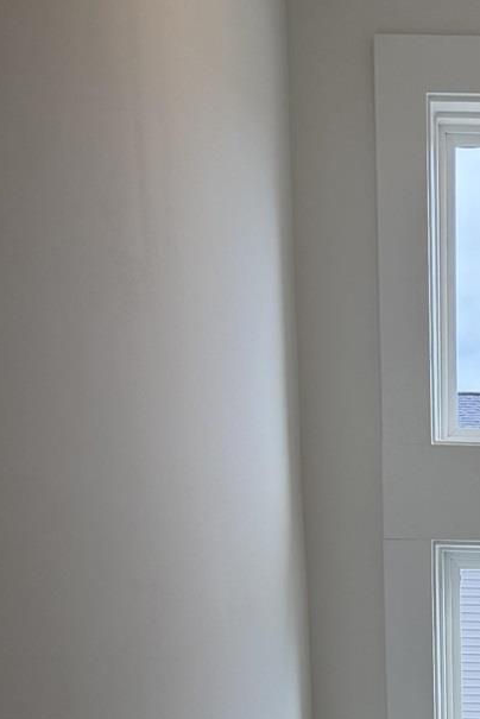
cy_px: 1216
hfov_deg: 13.9
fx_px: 1898
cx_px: 621
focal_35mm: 95
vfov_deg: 18.0
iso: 64
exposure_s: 1/298
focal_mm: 6.76
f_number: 1.78
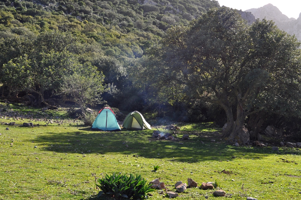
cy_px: 100
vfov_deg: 25.7
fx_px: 438
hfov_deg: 37.9
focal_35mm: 52
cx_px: 150
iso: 200
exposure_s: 1/250
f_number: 8
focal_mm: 35
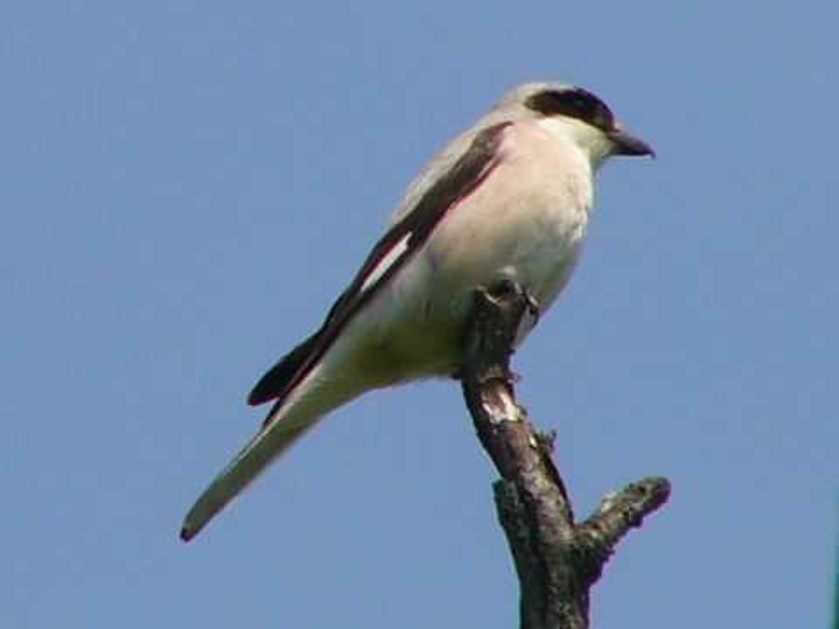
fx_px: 10471
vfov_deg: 3.4
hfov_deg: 4.6
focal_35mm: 432
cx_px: 420
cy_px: 314
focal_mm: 72
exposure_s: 1/640
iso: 50
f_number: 5.2
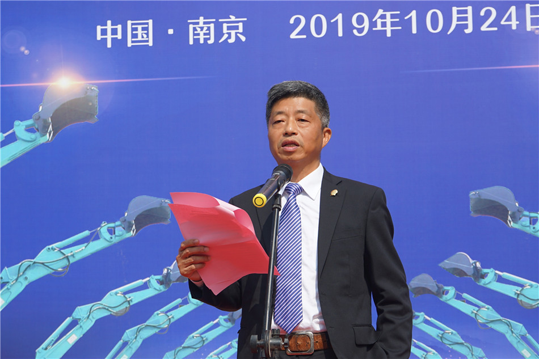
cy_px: 180
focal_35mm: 87
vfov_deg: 15.7
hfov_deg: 23.4
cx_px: 270
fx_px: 1302
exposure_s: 1/500
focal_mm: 58
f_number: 6.3
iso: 100
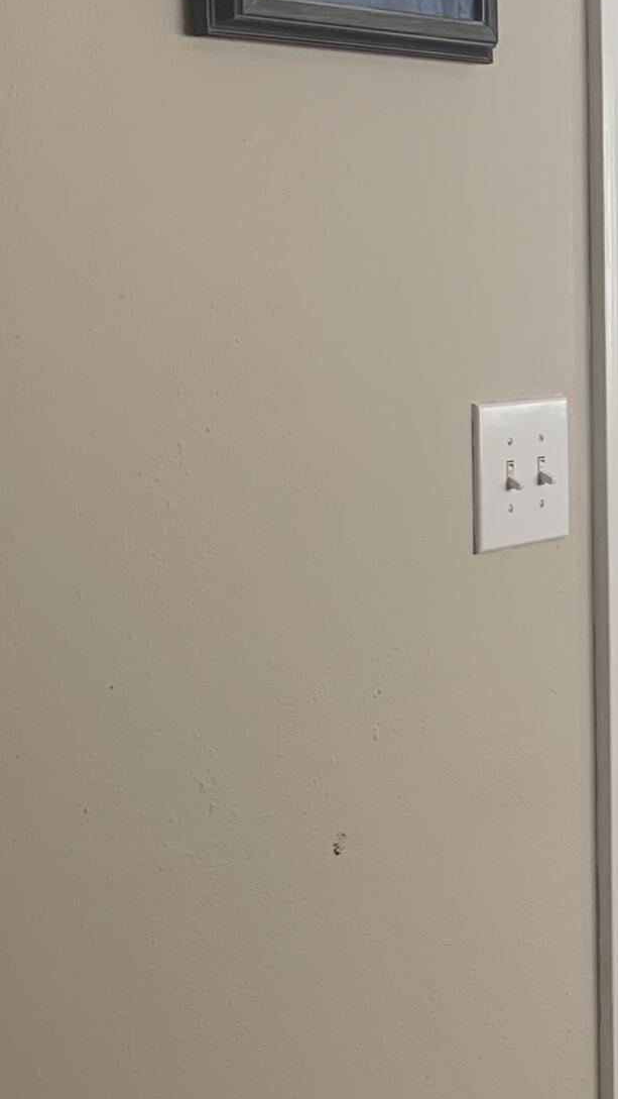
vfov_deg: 26.9
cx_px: 1335
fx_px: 2271
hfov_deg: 12.9
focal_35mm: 78
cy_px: 330
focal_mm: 4.25
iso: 40
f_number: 1.8
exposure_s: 1/121
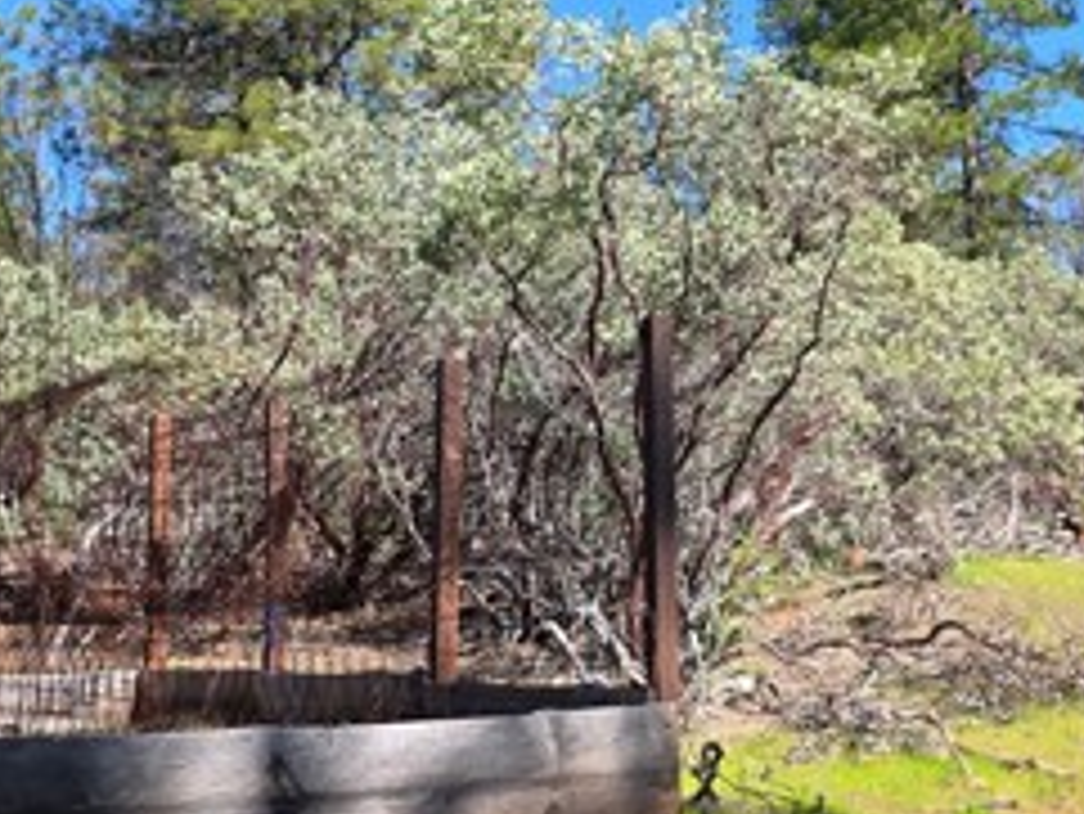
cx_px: 864
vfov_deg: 24.0
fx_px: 1911
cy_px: 387
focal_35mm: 61
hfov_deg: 30.9
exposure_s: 1/2456
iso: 80
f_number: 1.7
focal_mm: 6.25
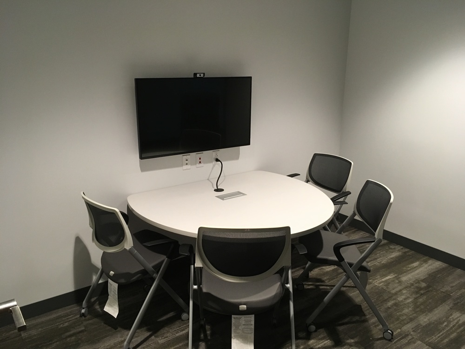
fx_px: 390
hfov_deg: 61.7
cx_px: 232
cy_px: 174
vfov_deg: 48.2
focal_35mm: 29
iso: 125
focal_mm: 4.15
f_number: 2.2
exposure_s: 1/30
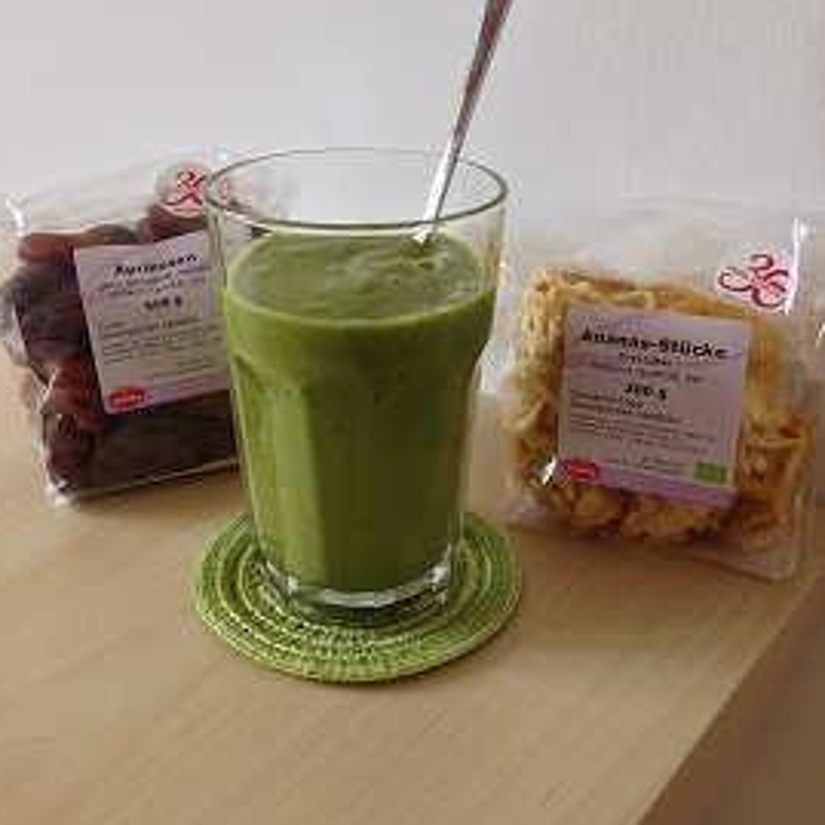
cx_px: 406
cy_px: 317
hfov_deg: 41.9
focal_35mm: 40
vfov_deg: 41.6
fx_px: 1079
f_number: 2.4
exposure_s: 1/40
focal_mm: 4.12
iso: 64
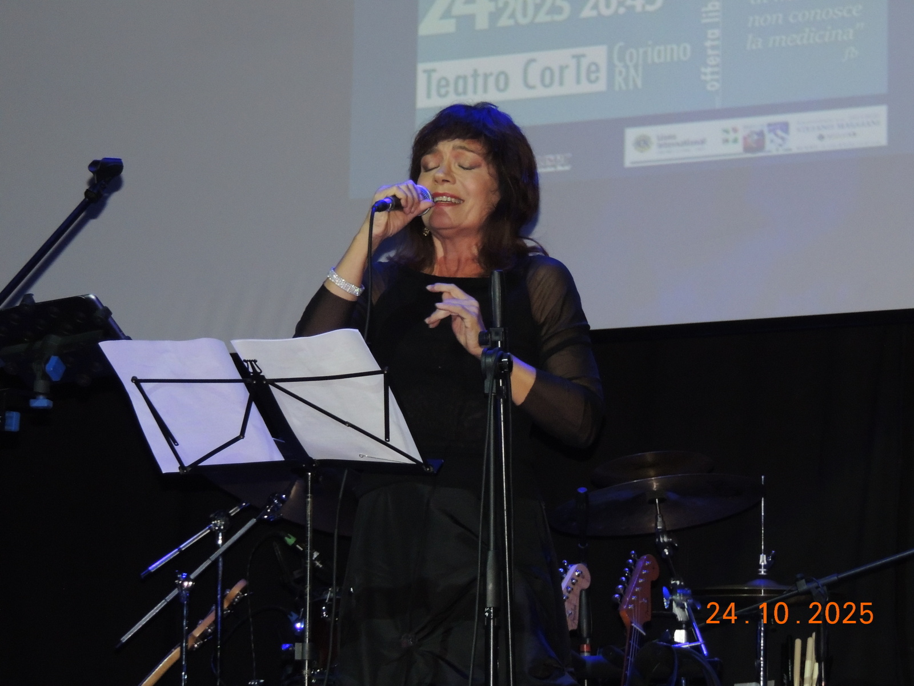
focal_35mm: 145
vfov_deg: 10.2
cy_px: 343
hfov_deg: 13.6
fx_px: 3829
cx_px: 457
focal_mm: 25.8
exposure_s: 1/60
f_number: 4.4
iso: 720
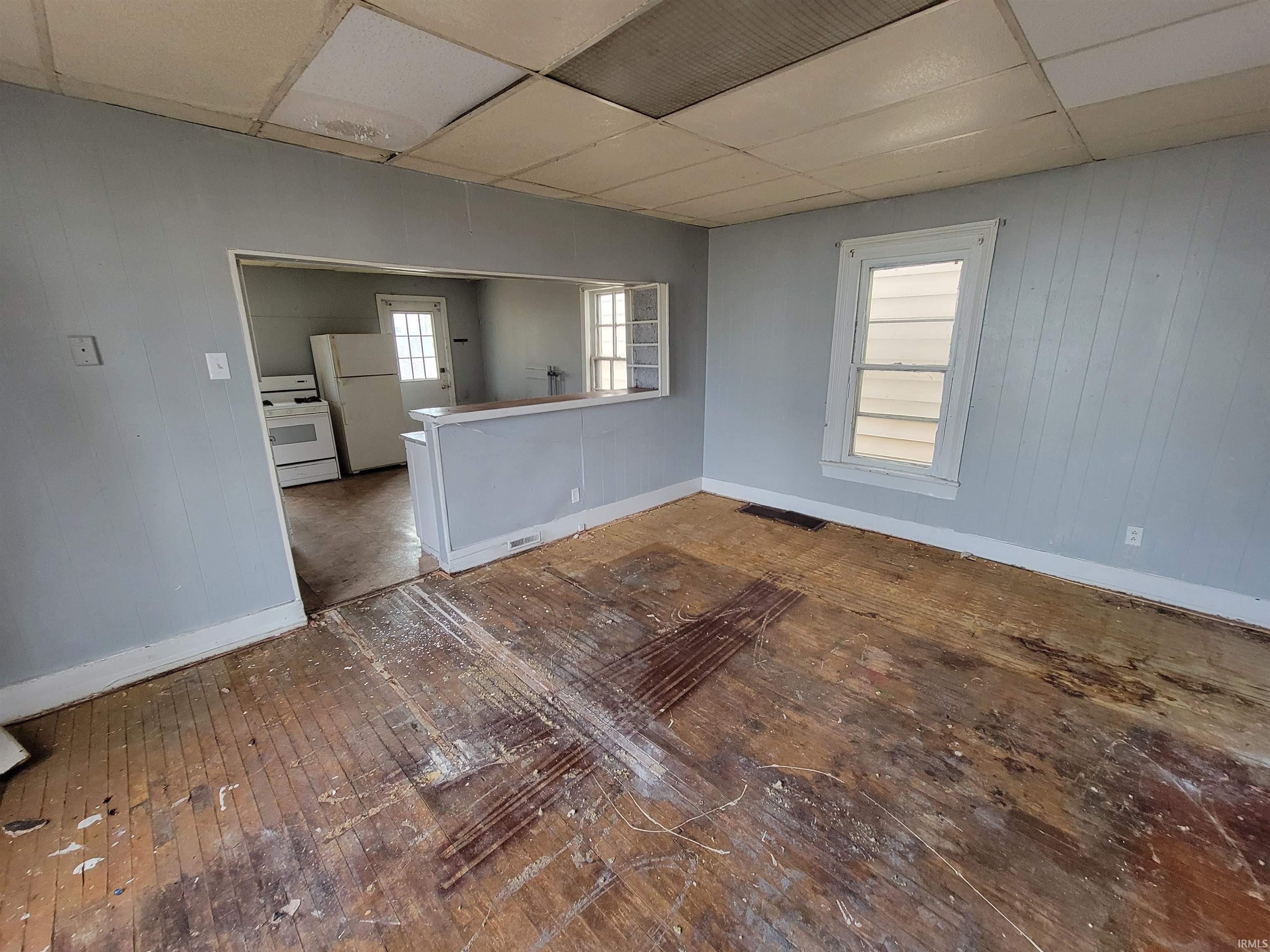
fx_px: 477
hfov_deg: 106.2
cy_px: 476
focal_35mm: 13
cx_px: 635
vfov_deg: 89.9
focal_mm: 2.2
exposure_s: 1/60
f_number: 2.2
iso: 400
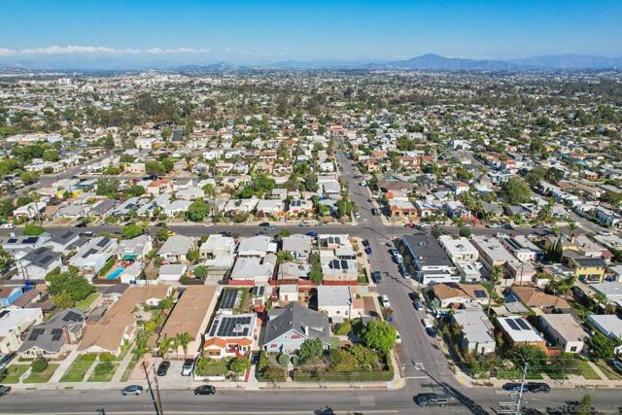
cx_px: 311
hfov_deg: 78.6
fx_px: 380
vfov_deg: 57.3
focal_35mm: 22
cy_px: 208
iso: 140
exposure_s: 1/3000
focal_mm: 8.4
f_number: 2.8
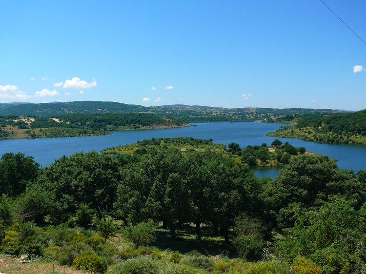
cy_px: 137
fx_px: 423
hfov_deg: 46.8
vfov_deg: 35.9
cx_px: 183
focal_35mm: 40
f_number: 4
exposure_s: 1/250
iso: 100
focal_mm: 8.5
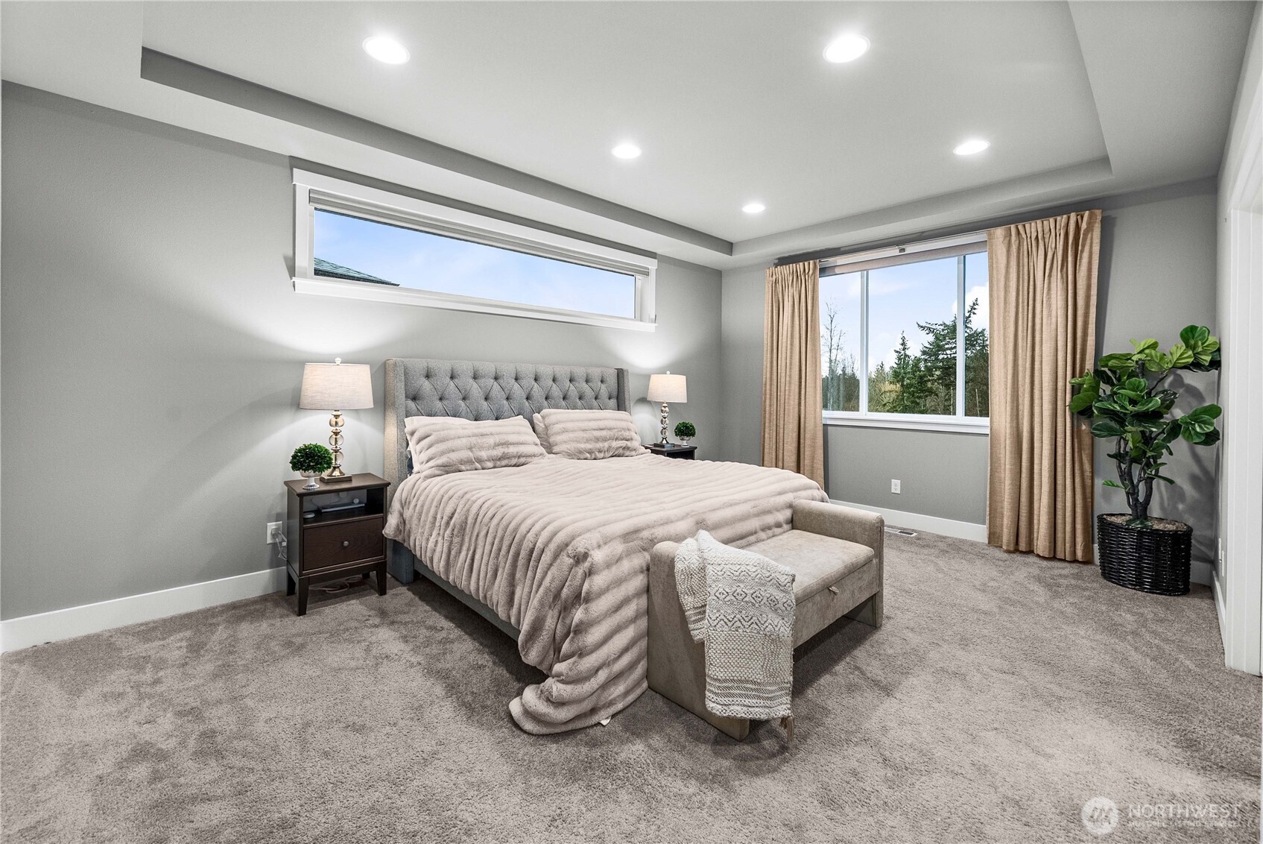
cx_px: 632
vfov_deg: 81.3
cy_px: 422
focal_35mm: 14
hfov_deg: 104.2
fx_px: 491
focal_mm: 14
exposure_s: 1/3
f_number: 7.1
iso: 1000
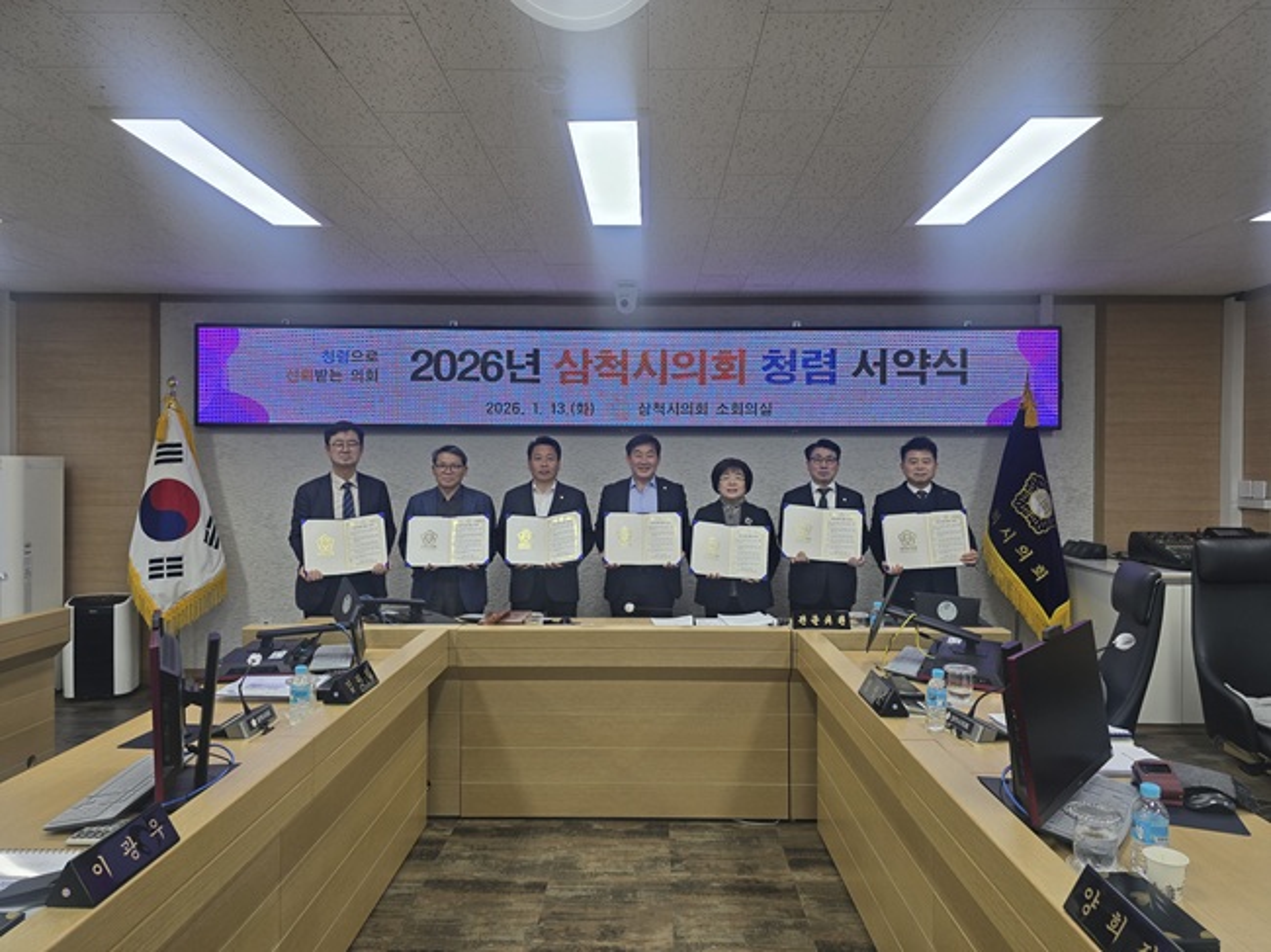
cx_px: 636
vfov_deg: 58.8
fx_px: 844
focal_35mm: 23
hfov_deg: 73.9
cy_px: 476
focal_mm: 6.3
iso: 32
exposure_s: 1/60
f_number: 1.7
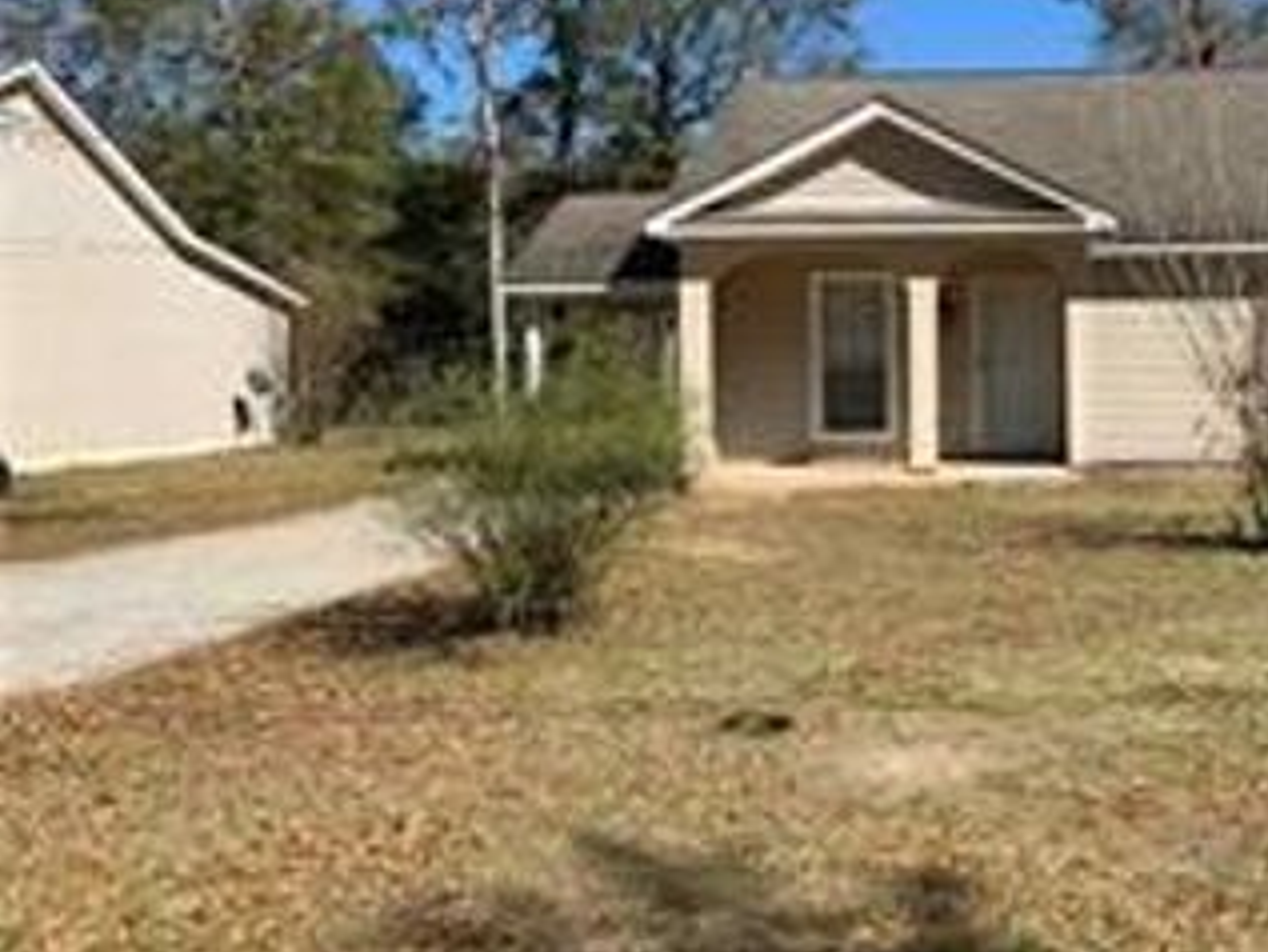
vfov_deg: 34.8
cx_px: 996
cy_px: 310
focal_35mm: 41
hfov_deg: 43.8
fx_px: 1502
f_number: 1.8
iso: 25
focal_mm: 4.25
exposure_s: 1/1779
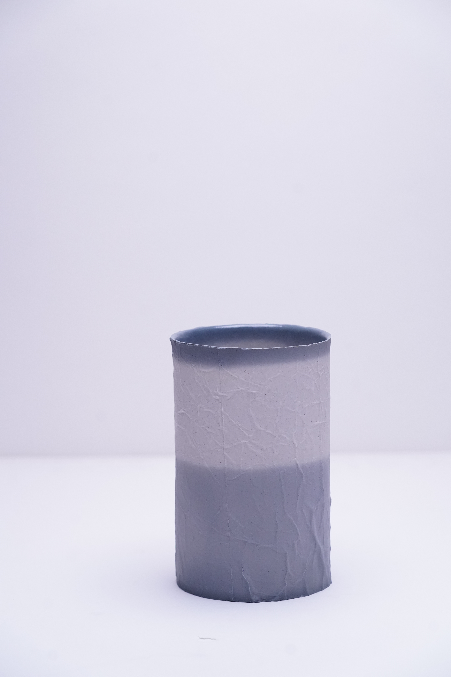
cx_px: 226
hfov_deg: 14.7
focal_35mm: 93
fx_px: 1747
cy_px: 338
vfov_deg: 21.9
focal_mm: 93
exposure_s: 1/200
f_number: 5.6
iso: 4000
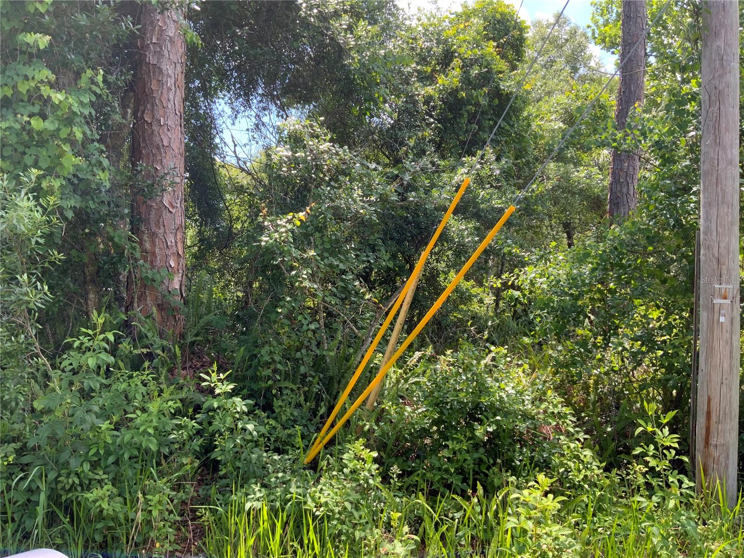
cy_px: 279
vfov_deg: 48.2
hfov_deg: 61.7
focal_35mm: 29
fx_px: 623
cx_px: 372
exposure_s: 1/236
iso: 16
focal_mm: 3
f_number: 1.8
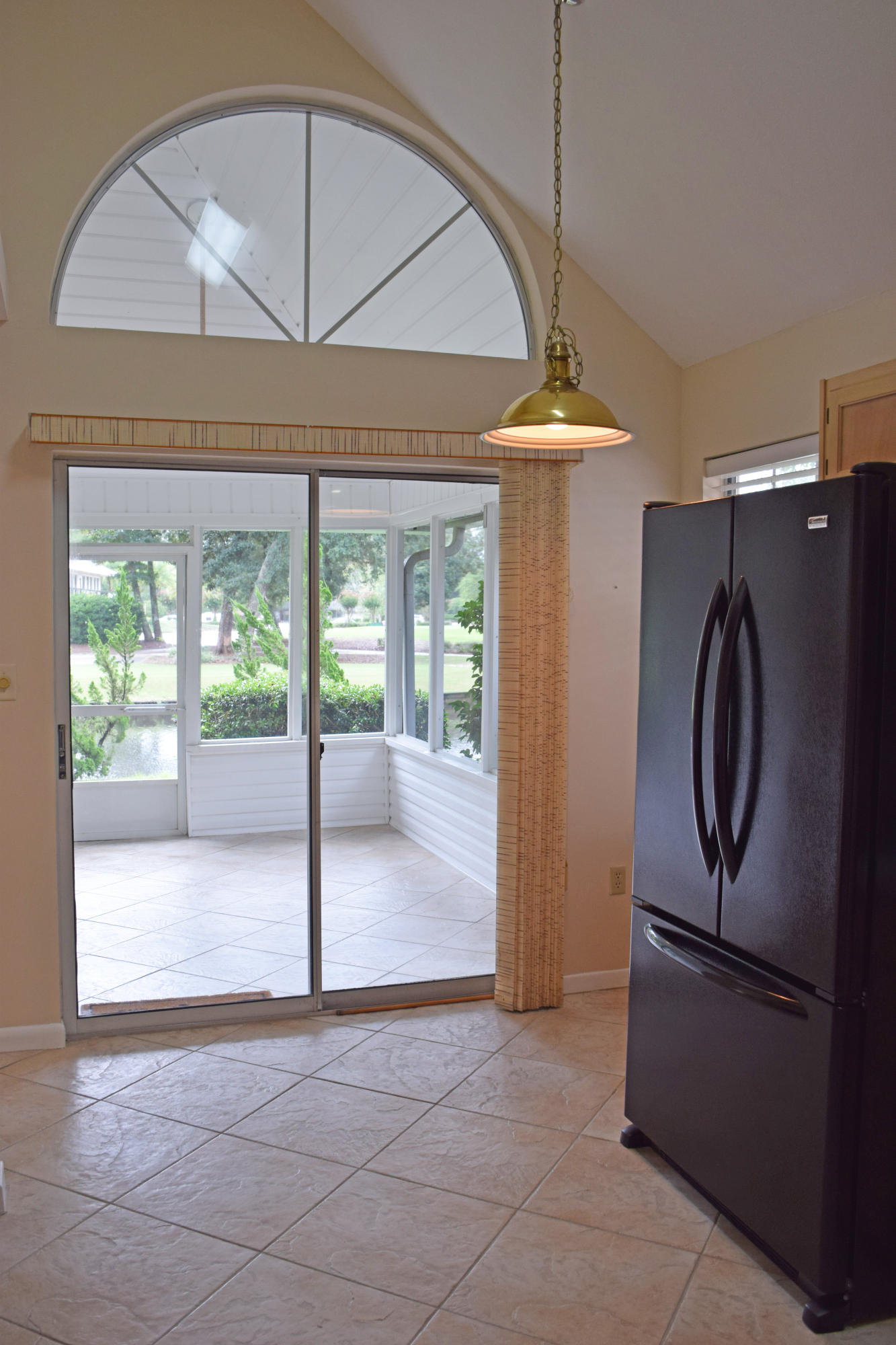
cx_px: 448
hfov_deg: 43.6
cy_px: 672
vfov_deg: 61.9
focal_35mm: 30
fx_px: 1120
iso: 400
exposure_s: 1/125
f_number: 5
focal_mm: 20
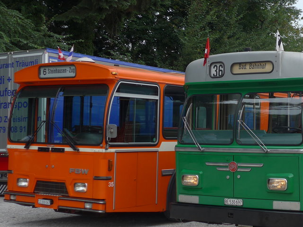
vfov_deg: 19.1
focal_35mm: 77
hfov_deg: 24.8
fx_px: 674
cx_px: 254
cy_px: 89
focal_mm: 8.4
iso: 80
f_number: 2.8
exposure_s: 1/320
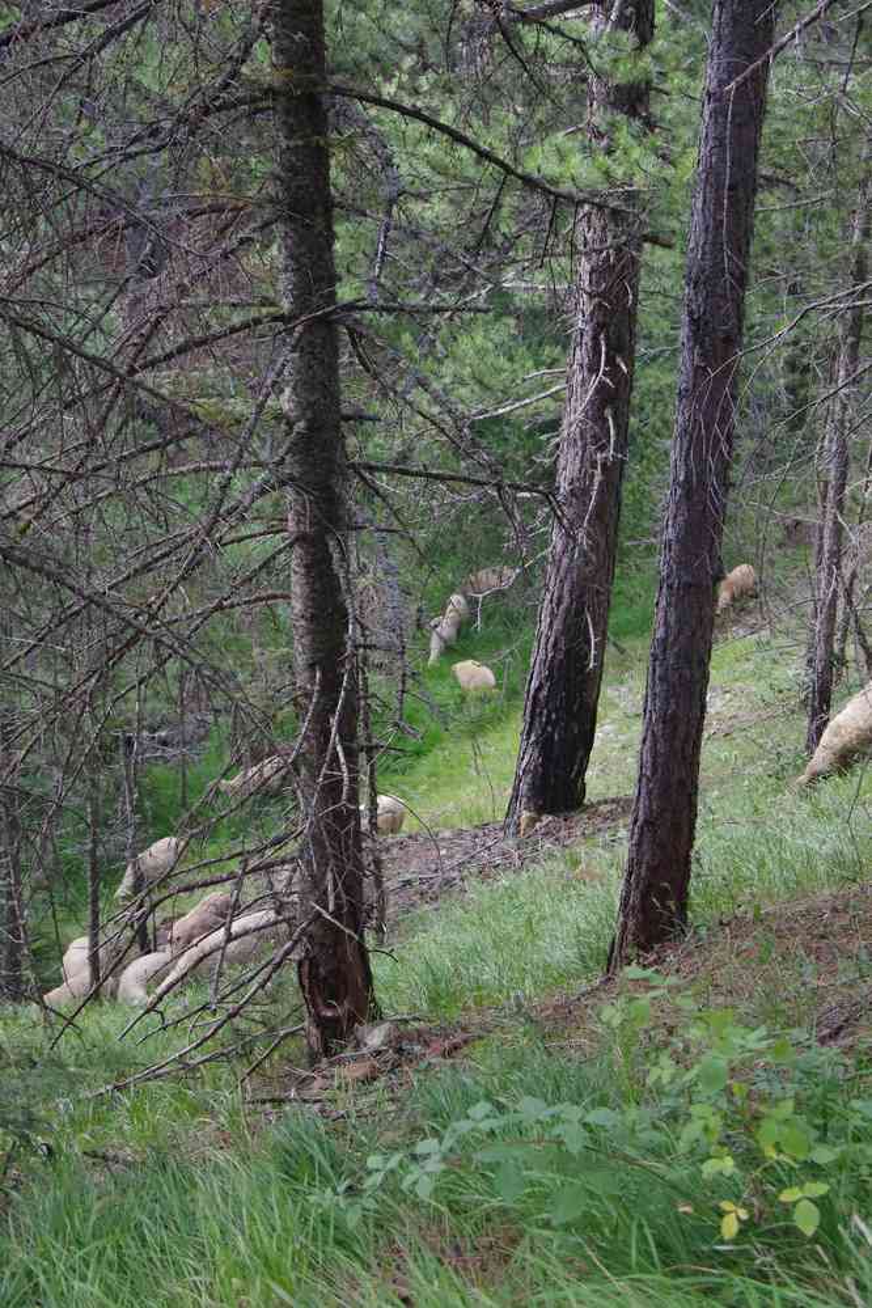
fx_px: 2325
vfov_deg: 31.4
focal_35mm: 64
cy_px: 654
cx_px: 436
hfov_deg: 21.2
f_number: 7.1
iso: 1600
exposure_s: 1/80
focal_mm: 42.5
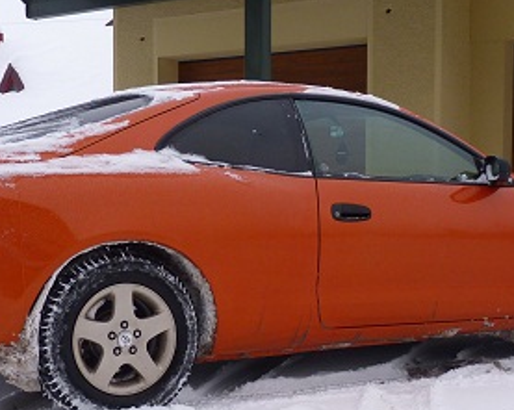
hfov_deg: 31.0
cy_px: 286
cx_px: 236
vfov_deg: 24.8
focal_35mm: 61
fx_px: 927
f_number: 2.8
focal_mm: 4.8
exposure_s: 1/30
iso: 100
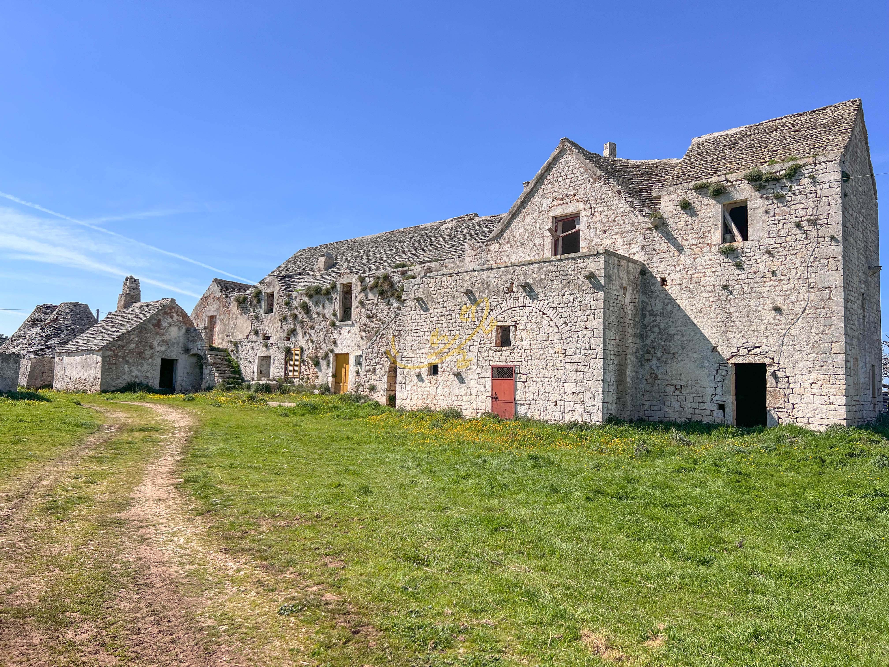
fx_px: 668
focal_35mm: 26
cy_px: 334
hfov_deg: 67.3
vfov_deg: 53.1
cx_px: 444
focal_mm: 5.7
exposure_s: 1/5000
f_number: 1.5
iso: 50
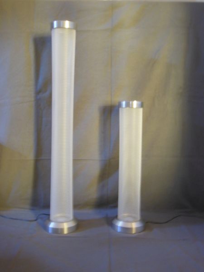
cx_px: 102
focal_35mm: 39
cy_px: 136
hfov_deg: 36.8
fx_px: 306
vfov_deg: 47.9
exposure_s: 1/1.3
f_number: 4.1
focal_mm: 6.9
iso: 400
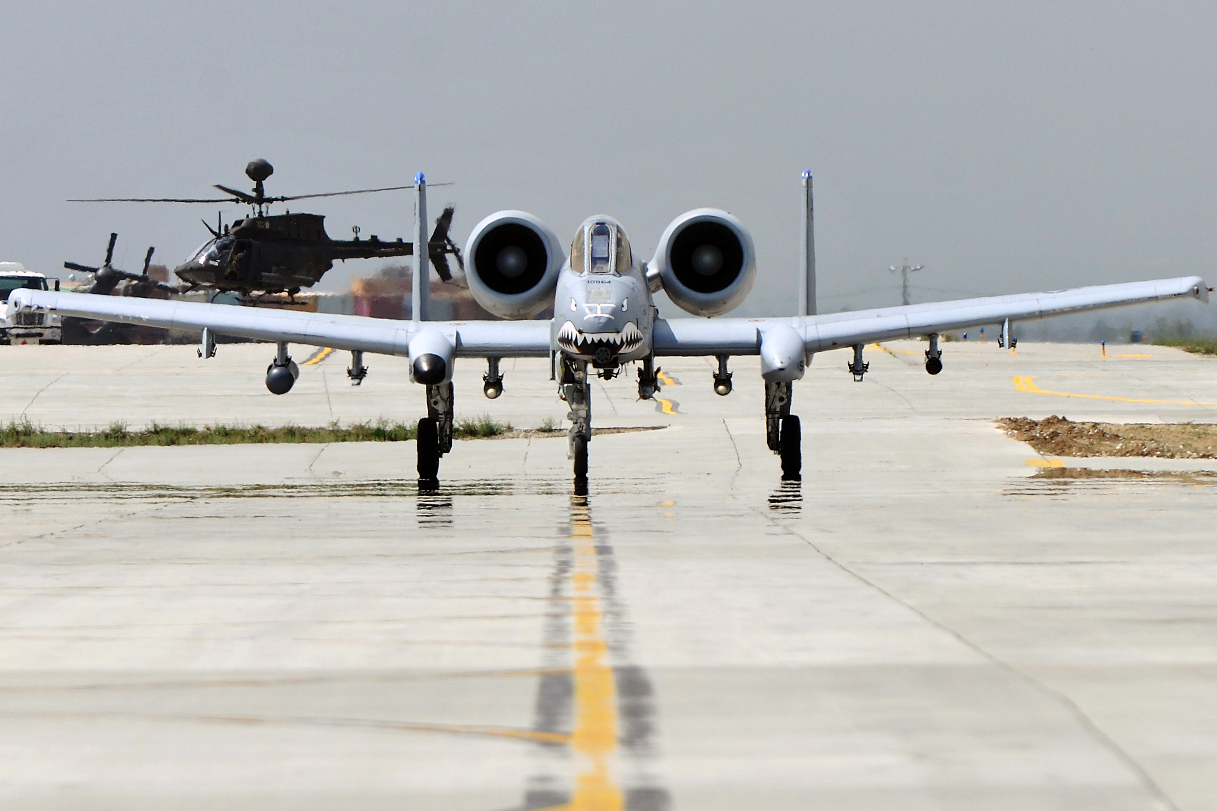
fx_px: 9465
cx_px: 608
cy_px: 406
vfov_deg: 4.9
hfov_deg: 7.4
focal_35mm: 280
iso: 200
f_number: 5.6
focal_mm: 280
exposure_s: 1/1250
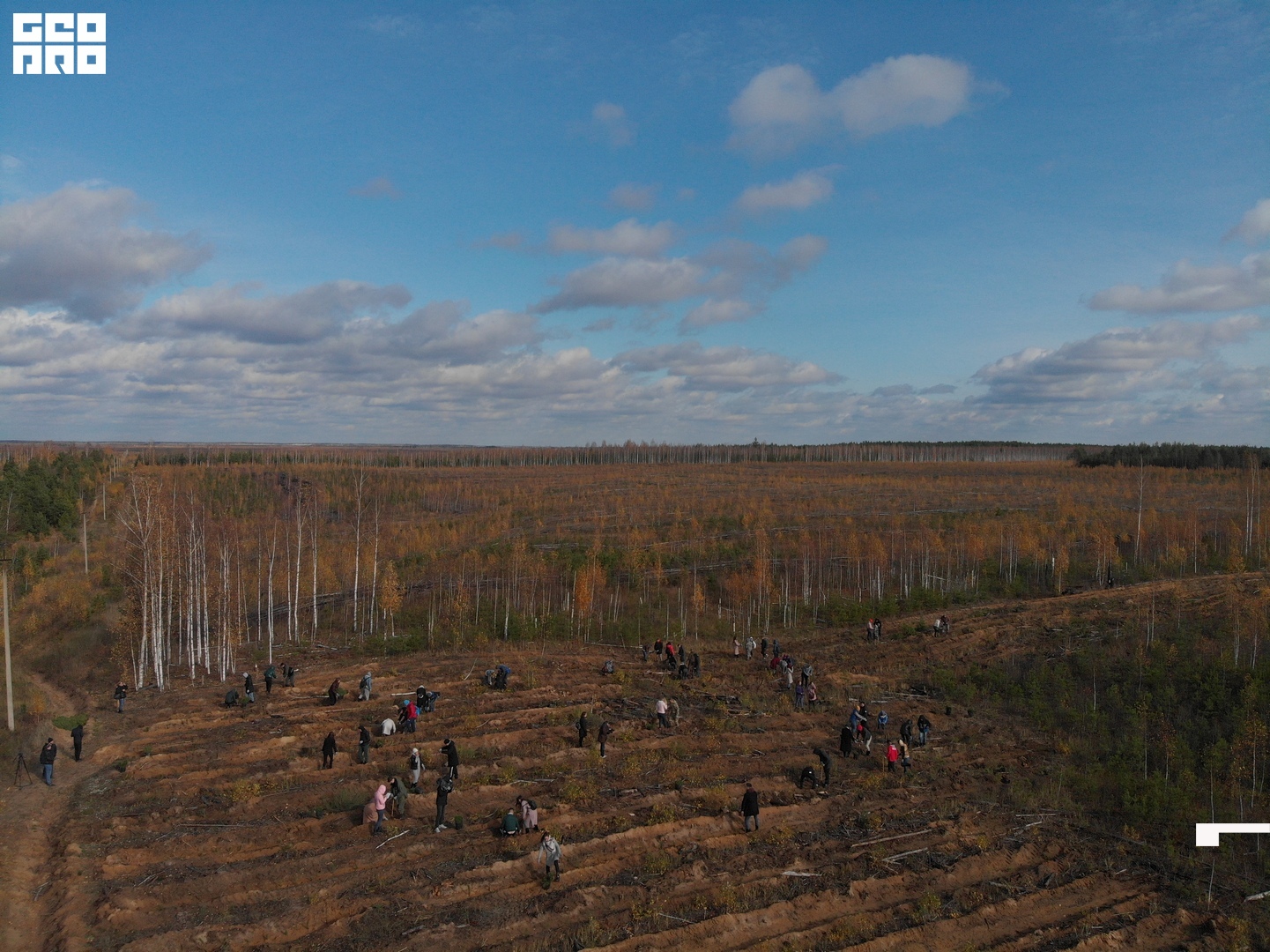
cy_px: 476
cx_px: 635
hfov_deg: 71.6
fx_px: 880
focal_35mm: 24
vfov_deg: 56.8
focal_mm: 4.5
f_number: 2.8
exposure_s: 1/2449
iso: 102
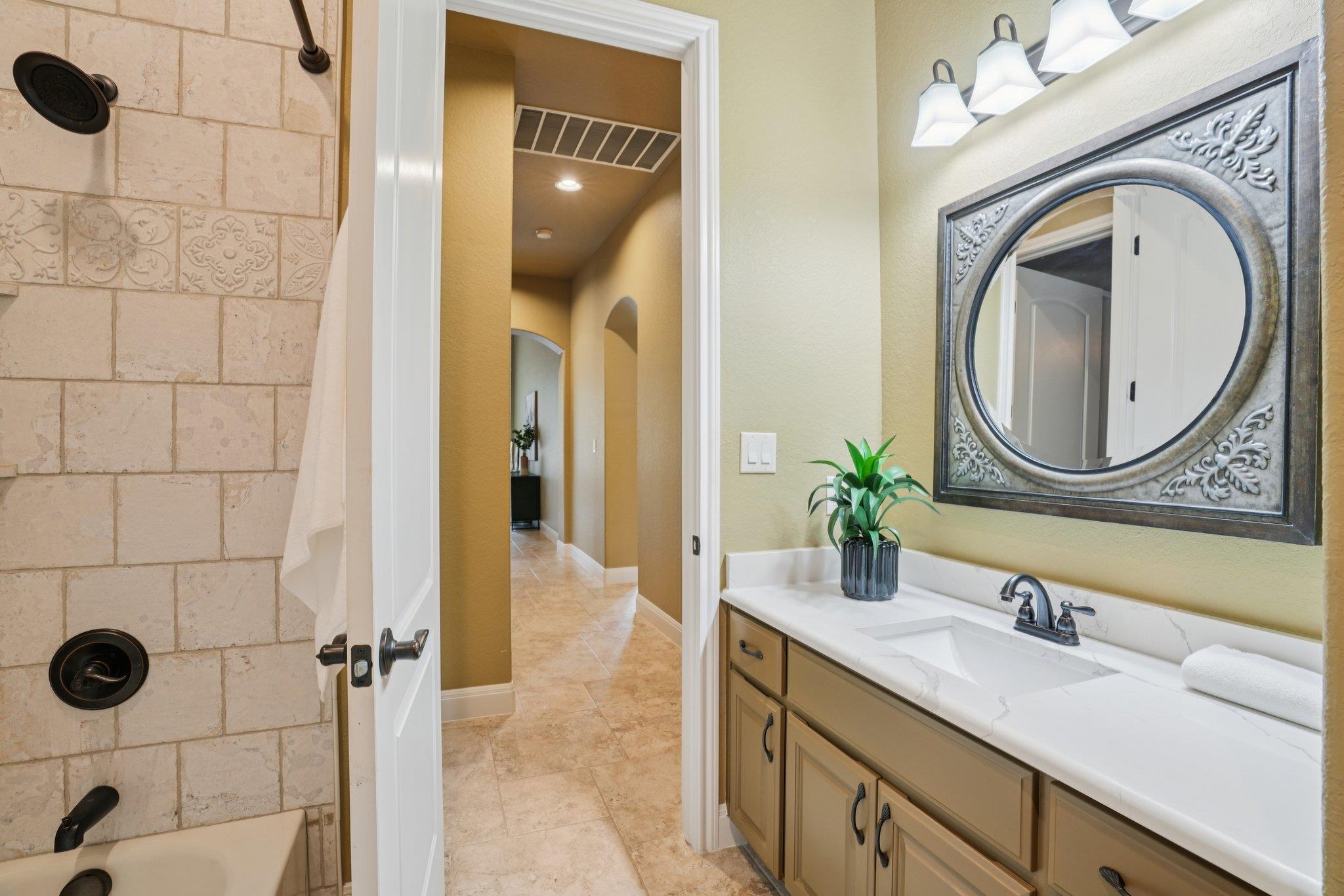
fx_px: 597
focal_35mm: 16
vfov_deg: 73.7
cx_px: 672
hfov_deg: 96.7
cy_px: 448
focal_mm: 16
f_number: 8
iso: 400
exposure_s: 1/8
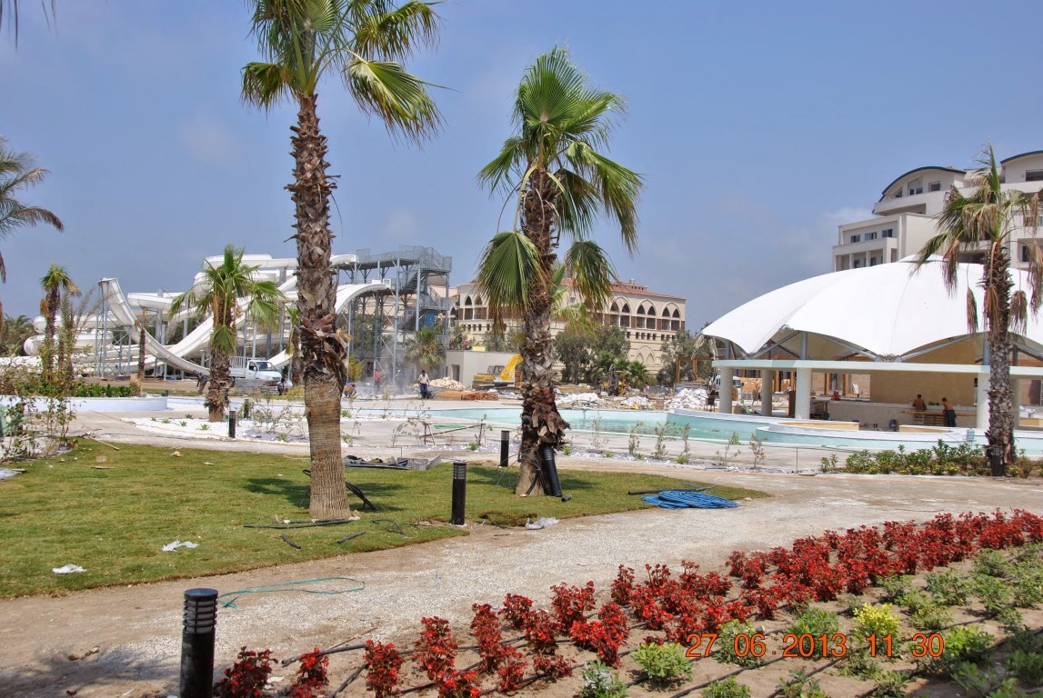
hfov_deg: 57.2
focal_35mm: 33
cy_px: 349
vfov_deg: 40.1
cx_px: 522
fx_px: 957
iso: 100
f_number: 9
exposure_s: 1/320
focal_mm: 22
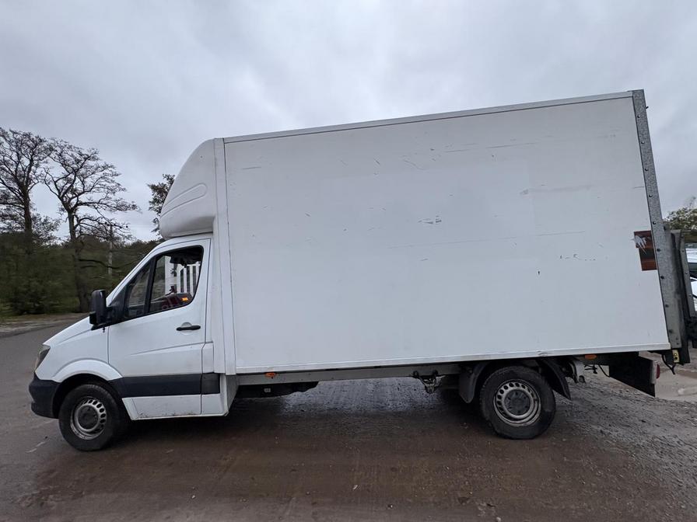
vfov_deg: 85.7
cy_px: 261
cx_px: 348
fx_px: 282
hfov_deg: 102.1
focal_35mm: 14
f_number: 2.2
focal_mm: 2.22
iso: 250
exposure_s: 1/80
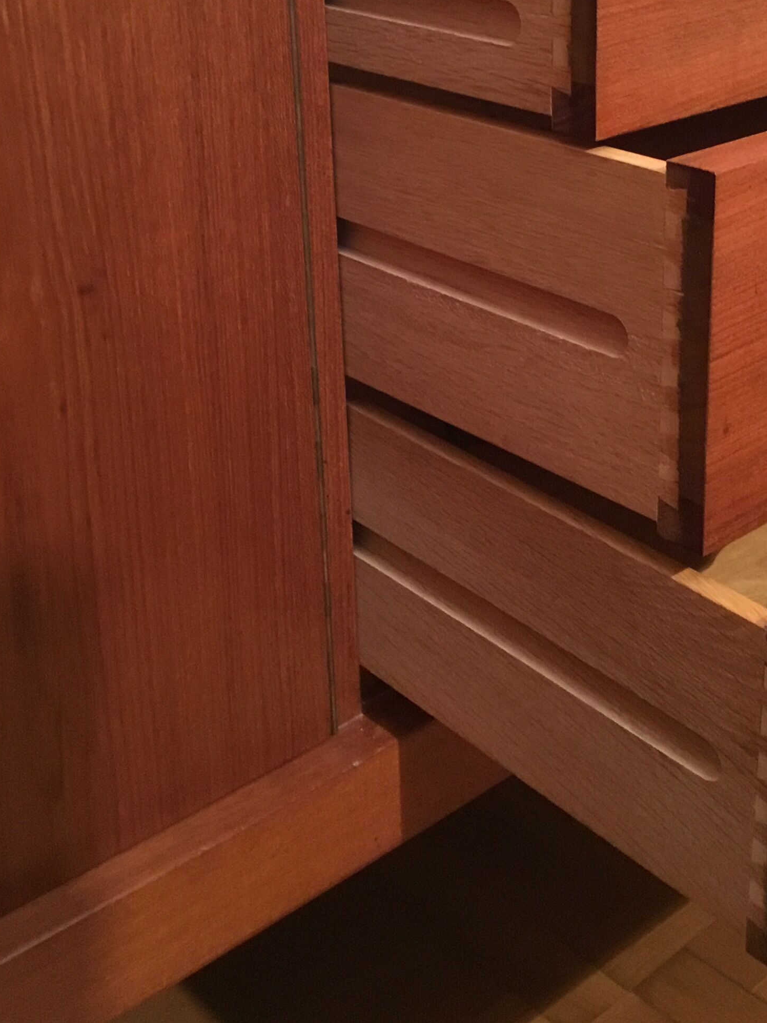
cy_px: 246
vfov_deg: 35.9
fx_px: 1537
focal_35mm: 52
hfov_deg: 27.8
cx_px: 519
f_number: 2.4
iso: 200
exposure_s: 1/33
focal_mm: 3.3
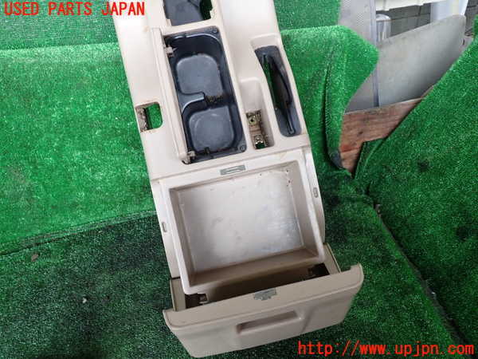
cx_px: 239
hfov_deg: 60.0
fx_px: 414
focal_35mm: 30
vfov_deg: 46.8
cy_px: 180
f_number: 2.3
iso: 200
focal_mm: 5.4
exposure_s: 1/30
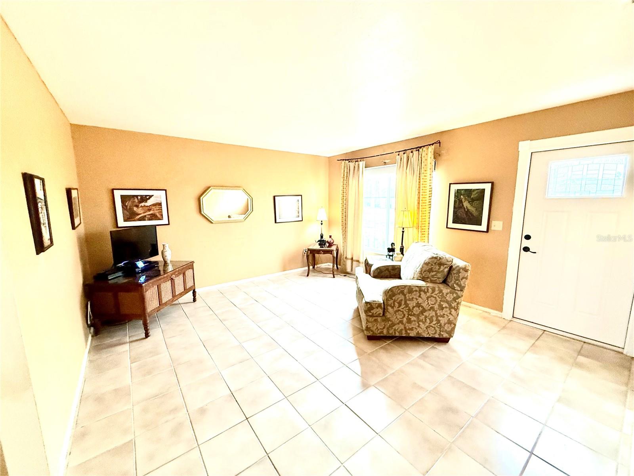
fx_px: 256
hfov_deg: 102.1
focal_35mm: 14
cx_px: 317
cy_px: 238
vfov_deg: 85.7
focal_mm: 2.22
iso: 250
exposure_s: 1/120
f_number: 2.2
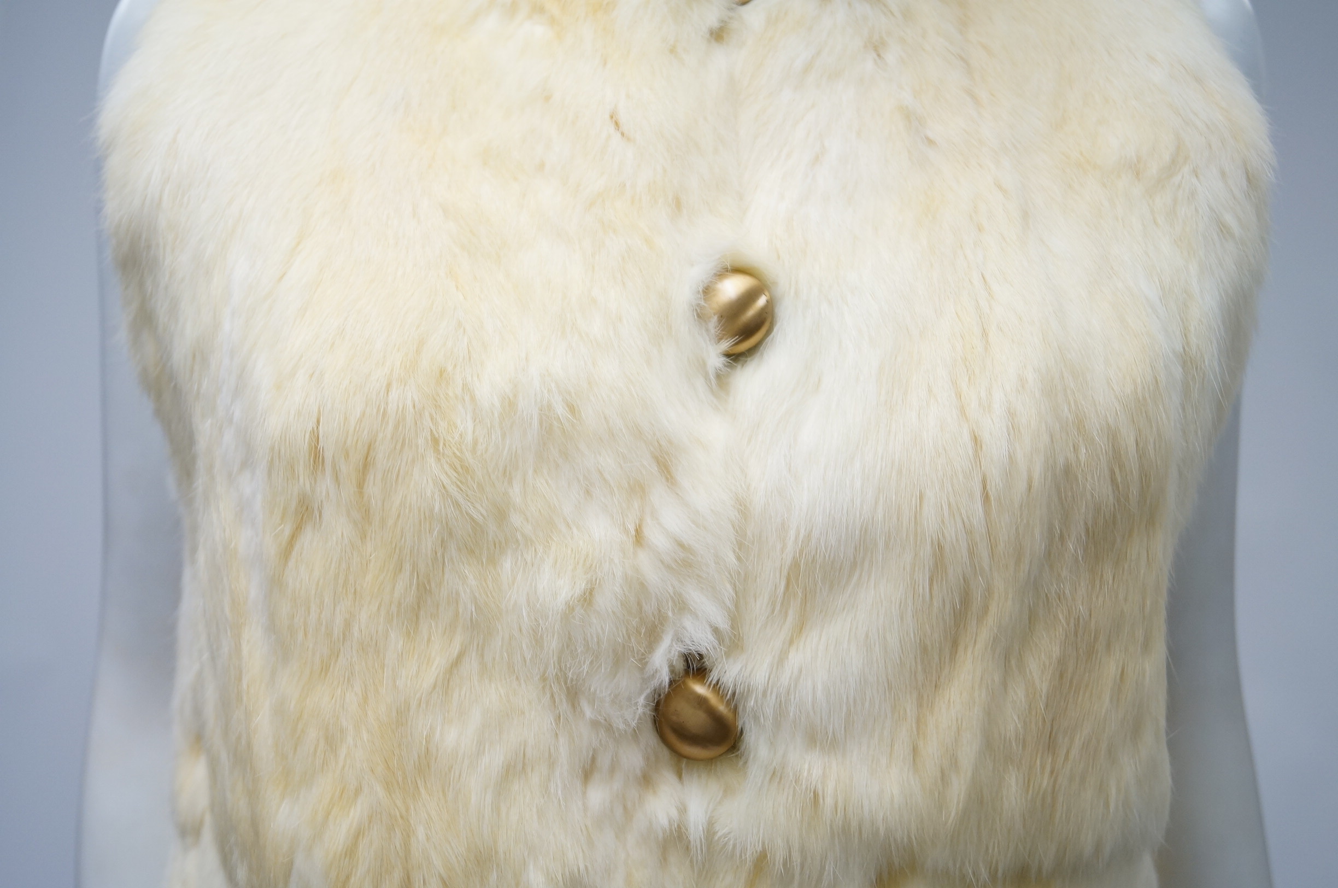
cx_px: 669
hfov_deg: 49.6
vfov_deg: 34.1
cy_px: 444
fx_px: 1447
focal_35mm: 39
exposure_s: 1/60
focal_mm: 26
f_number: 4.5
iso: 400
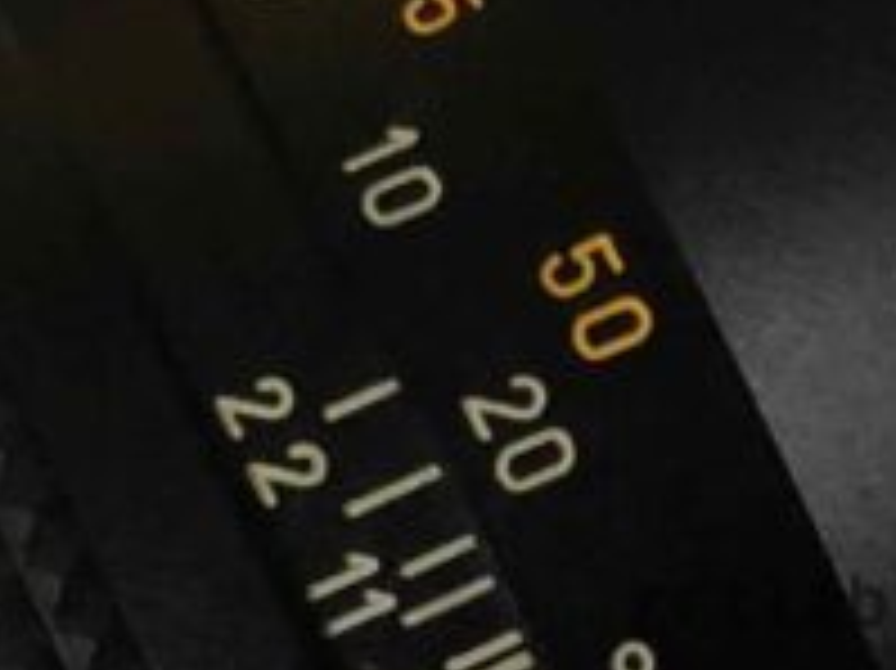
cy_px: 603
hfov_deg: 13.6
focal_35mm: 144
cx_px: 846
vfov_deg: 10.2
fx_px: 3725
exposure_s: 1/4
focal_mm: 3.99
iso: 100
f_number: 1.8
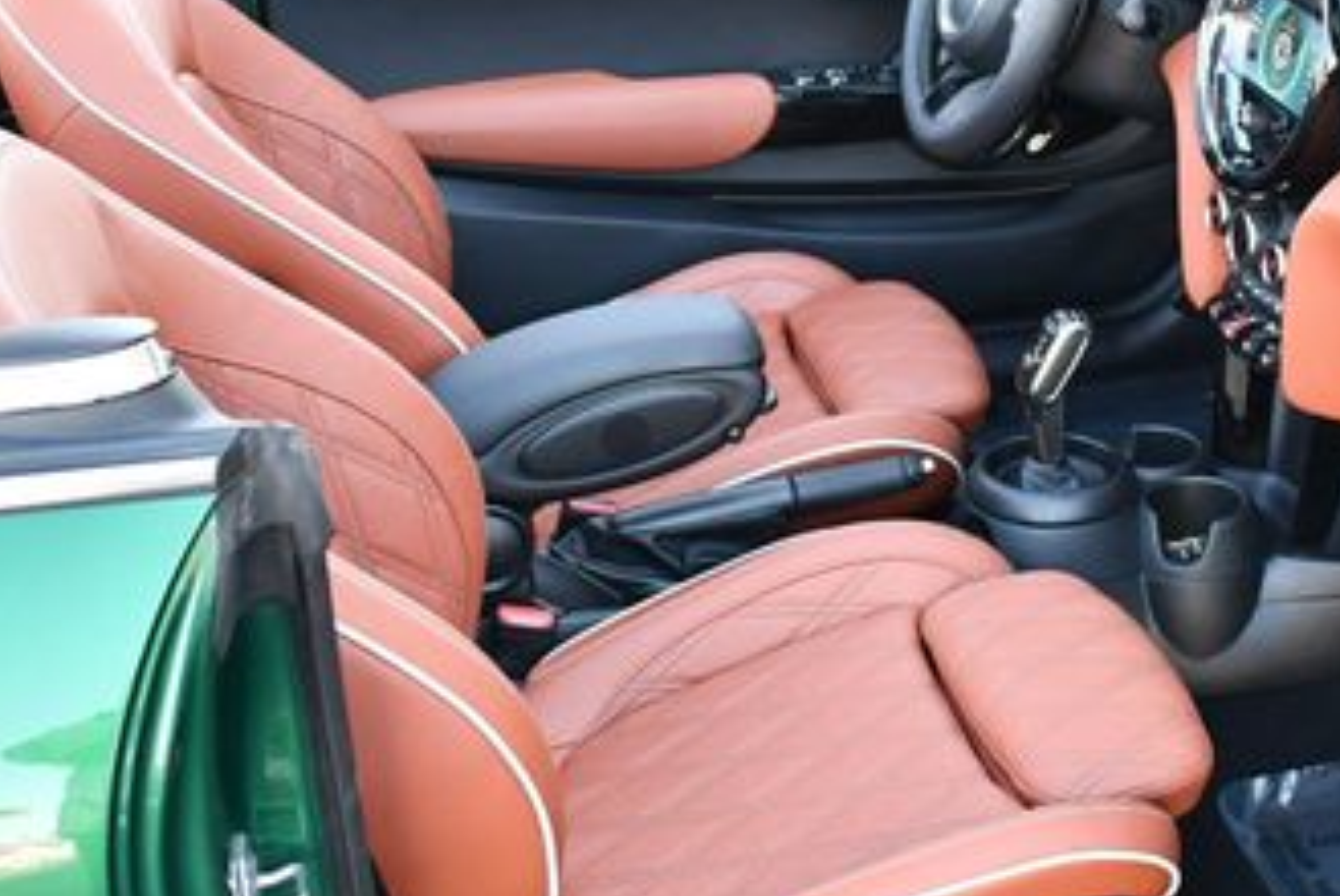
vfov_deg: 19.5
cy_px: 318
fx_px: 2608
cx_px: 843
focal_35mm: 70
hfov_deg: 28.7
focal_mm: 18
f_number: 3.5
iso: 800
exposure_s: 1/200
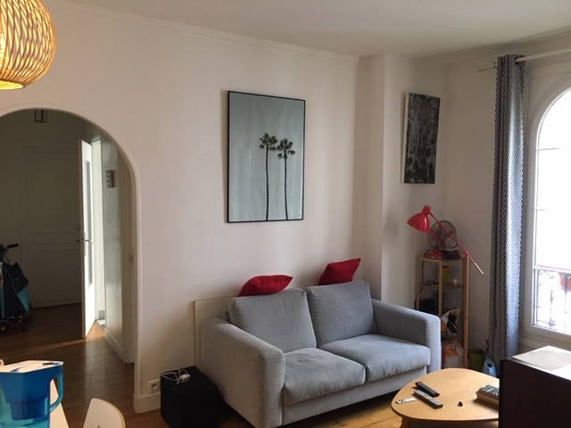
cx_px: 286
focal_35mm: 29
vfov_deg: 48.2
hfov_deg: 61.7
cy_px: 214
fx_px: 478
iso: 250
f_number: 2.2
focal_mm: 4.15
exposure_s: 1/33
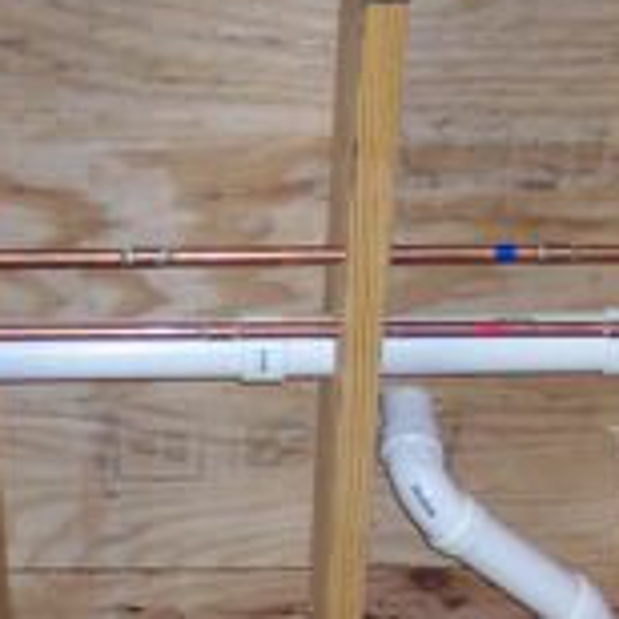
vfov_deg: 12.1
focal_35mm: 140
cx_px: 153
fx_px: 2832
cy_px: 780
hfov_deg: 12.4
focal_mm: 8
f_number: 2.8
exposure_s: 1/30
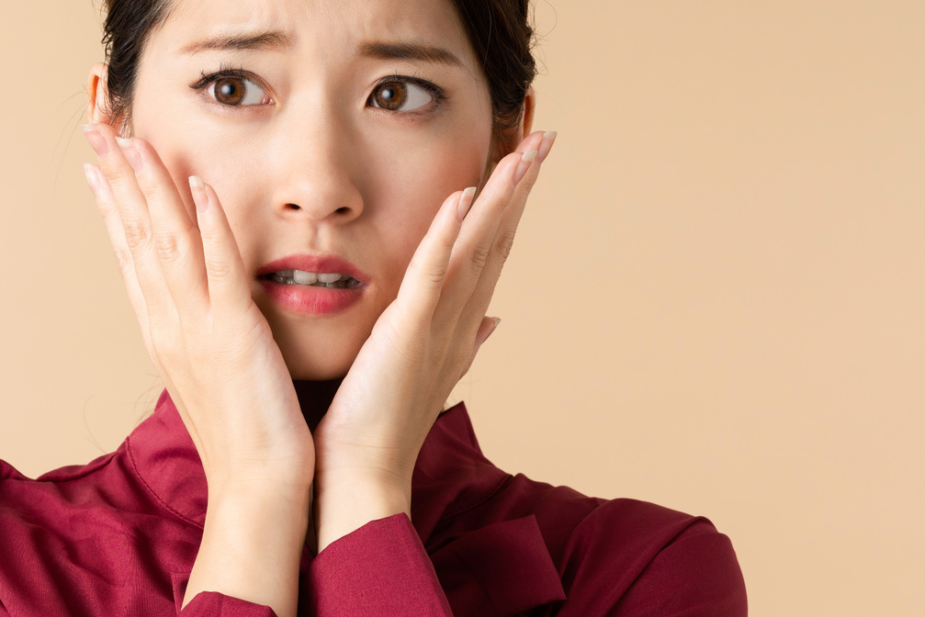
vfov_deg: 9.9
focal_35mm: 139
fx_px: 3572
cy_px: 378
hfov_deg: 14.7
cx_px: 276
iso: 100
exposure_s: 1/160
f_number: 7.1
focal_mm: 70
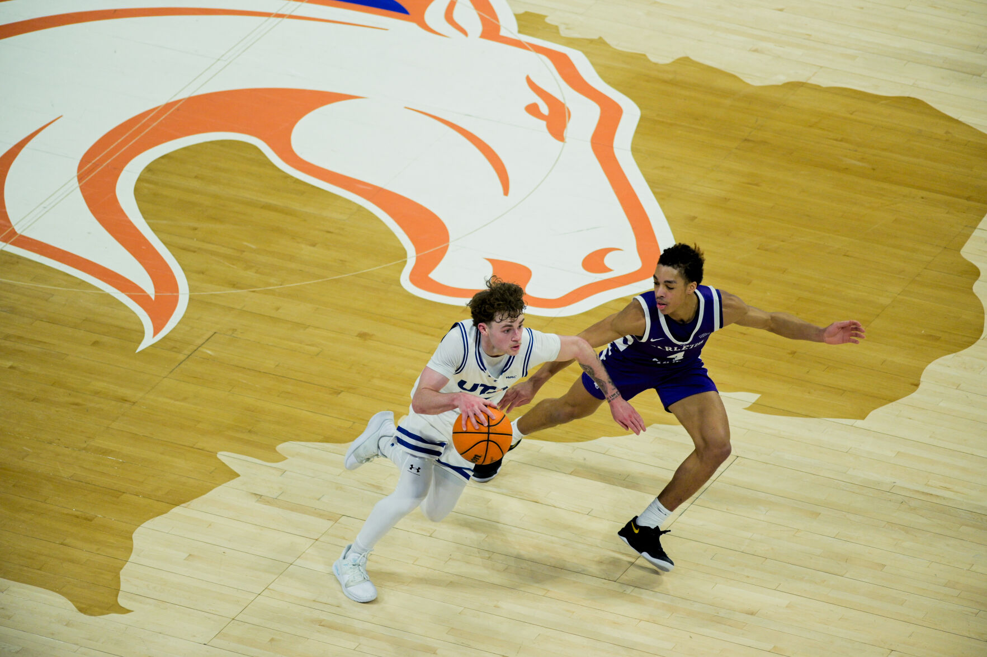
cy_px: 328
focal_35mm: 300
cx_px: 494
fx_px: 8219
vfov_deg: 4.6
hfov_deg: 6.9
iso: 3200
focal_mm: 300
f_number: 2.8
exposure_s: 1/2500
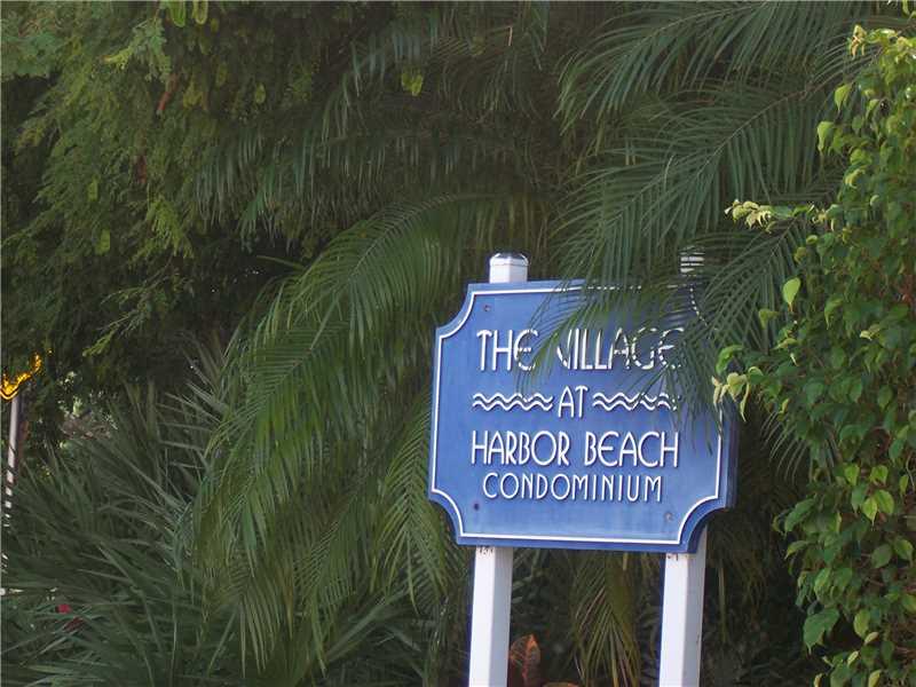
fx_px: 3493
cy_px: 344
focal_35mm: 132
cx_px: 458
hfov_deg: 14.9
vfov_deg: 11.2
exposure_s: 1/125
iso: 140
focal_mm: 22
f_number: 4.8
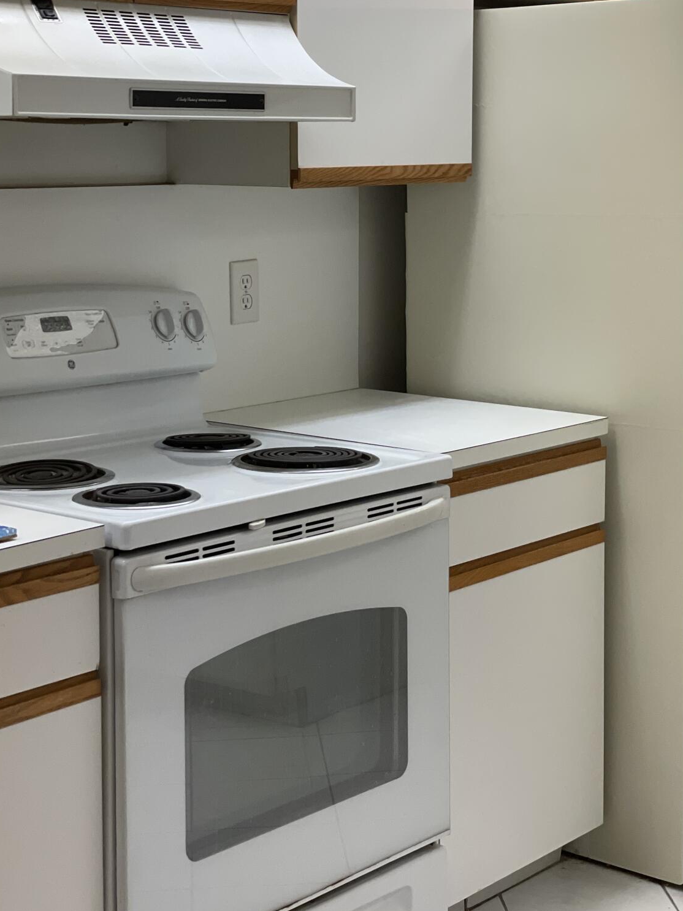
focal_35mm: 70
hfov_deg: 21.0
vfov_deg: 27.7
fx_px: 1842
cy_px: 335
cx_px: 335
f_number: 2
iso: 125
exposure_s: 1/120
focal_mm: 6
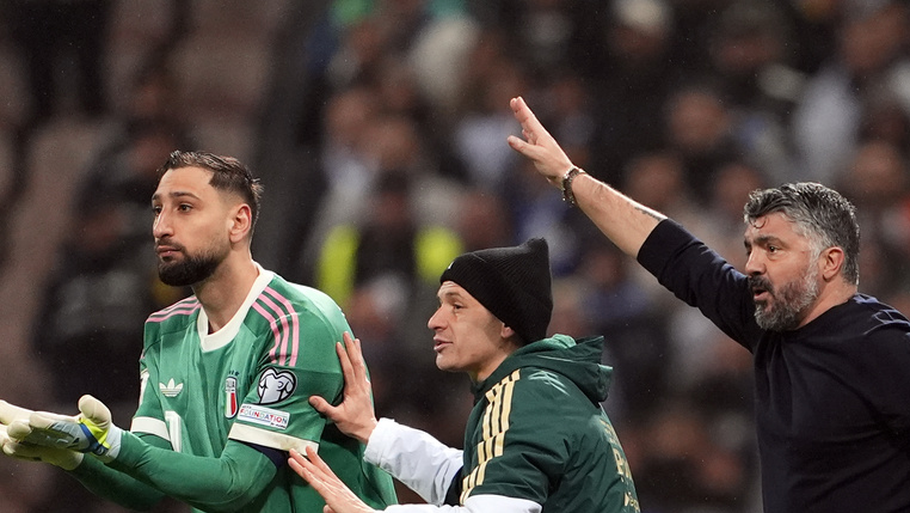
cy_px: 331
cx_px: 478
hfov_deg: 3.8
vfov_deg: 2.2
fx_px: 13588
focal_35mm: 563
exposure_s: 1/1600
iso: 2500
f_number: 2.8
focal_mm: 400
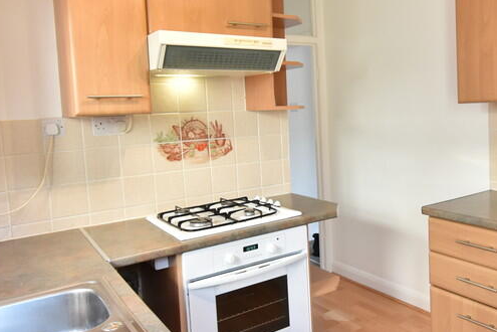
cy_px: 133
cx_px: 326
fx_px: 428
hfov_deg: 59.1
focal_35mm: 31
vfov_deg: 42.1
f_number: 4
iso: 500
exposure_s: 1/60
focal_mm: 10
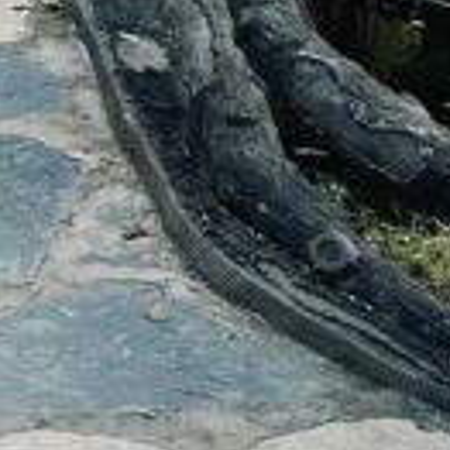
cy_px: -120
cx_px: -505
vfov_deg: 10.3
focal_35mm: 166
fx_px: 2441
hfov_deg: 9.7
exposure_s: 1/663
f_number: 1.78
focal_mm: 6.86
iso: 80
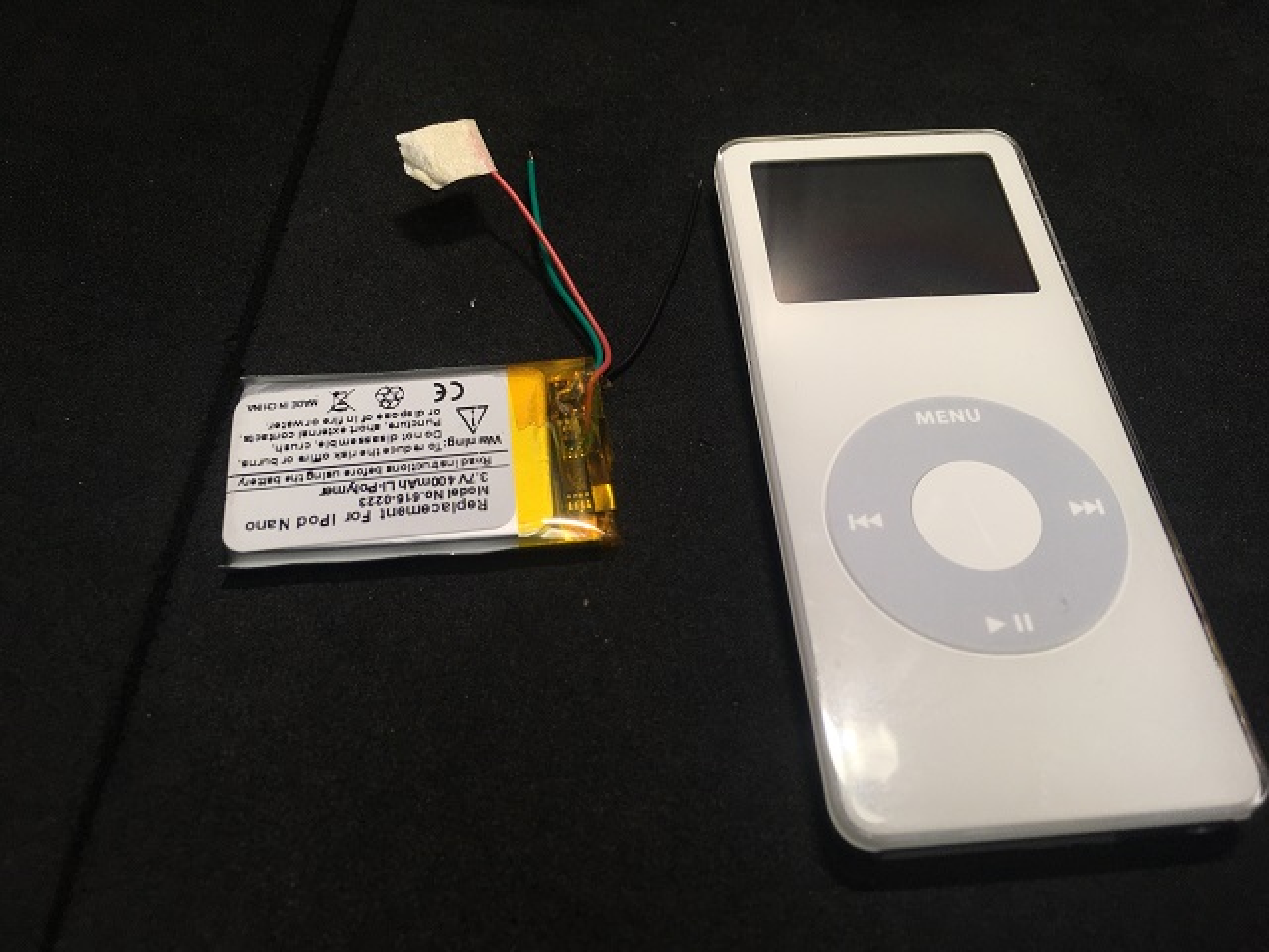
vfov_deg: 48.2
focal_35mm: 29
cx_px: 634
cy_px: 476
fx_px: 1063
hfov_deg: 61.7
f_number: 2.2
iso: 32
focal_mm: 4.15
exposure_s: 1/120
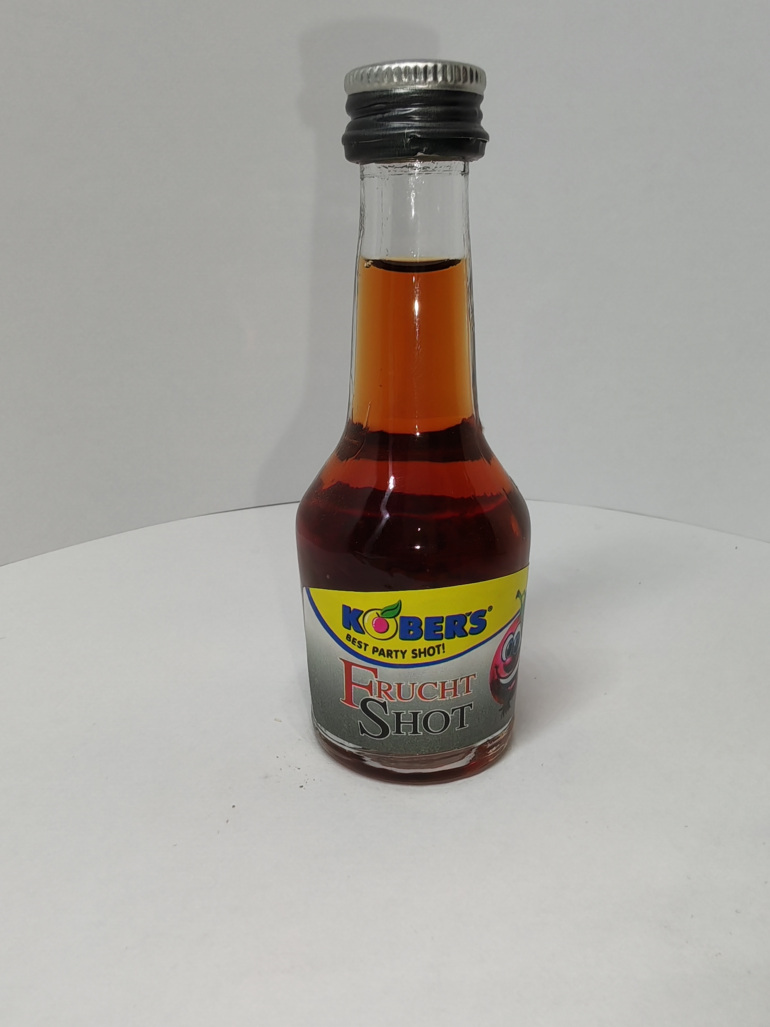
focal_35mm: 31
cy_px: 441
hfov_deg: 45.4
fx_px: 919
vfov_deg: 58.1
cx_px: 363
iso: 50
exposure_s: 1/100
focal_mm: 1.96
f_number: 2.2
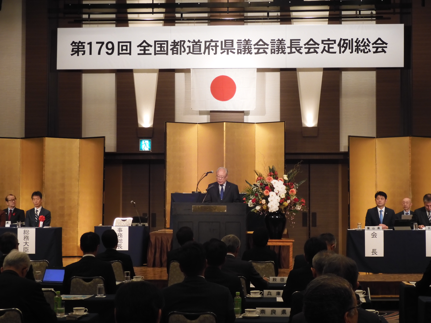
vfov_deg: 21.0
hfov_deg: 27.8
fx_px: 872
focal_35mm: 70
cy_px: 162
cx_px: 216
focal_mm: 12.5
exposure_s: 1/30
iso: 360
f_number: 4.5
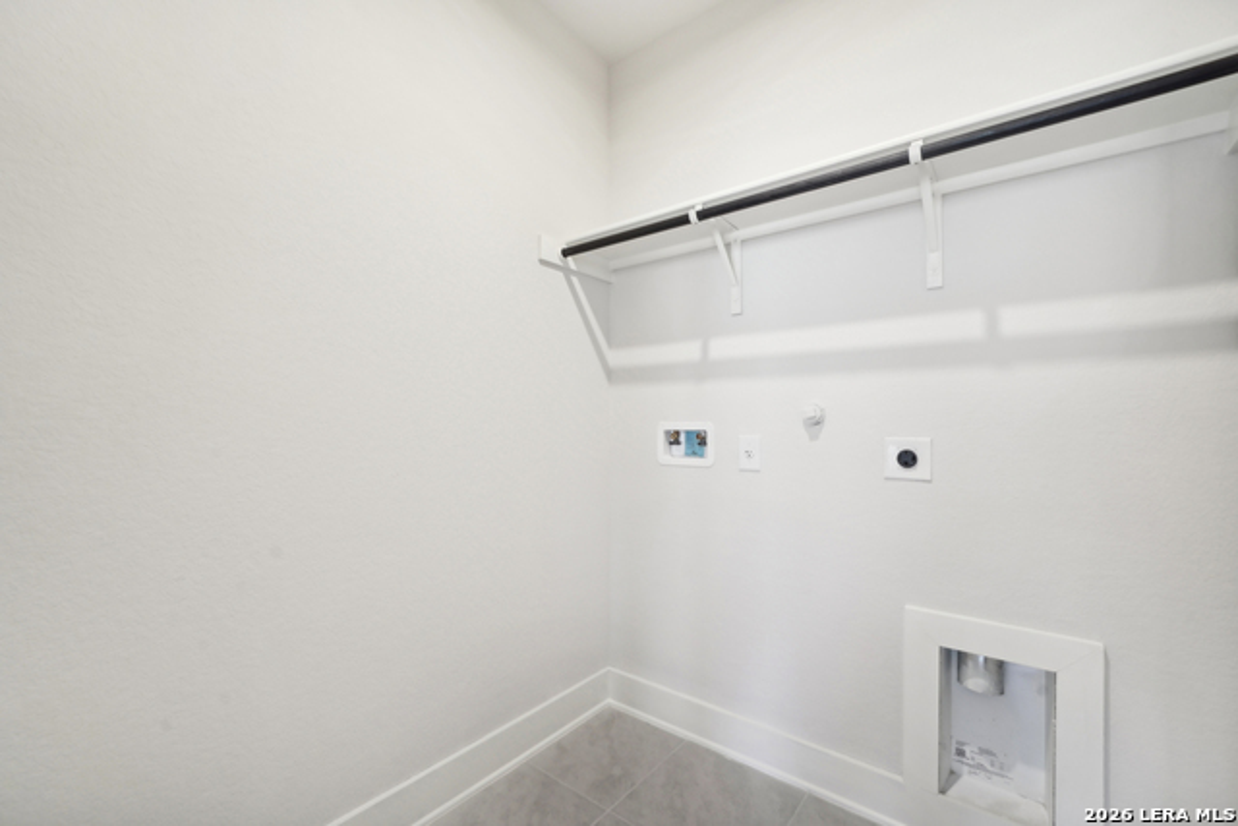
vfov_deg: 81.2
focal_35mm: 14
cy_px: 413
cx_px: 619
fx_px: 482
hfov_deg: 104.2
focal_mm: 14
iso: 800
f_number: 8
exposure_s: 1/13
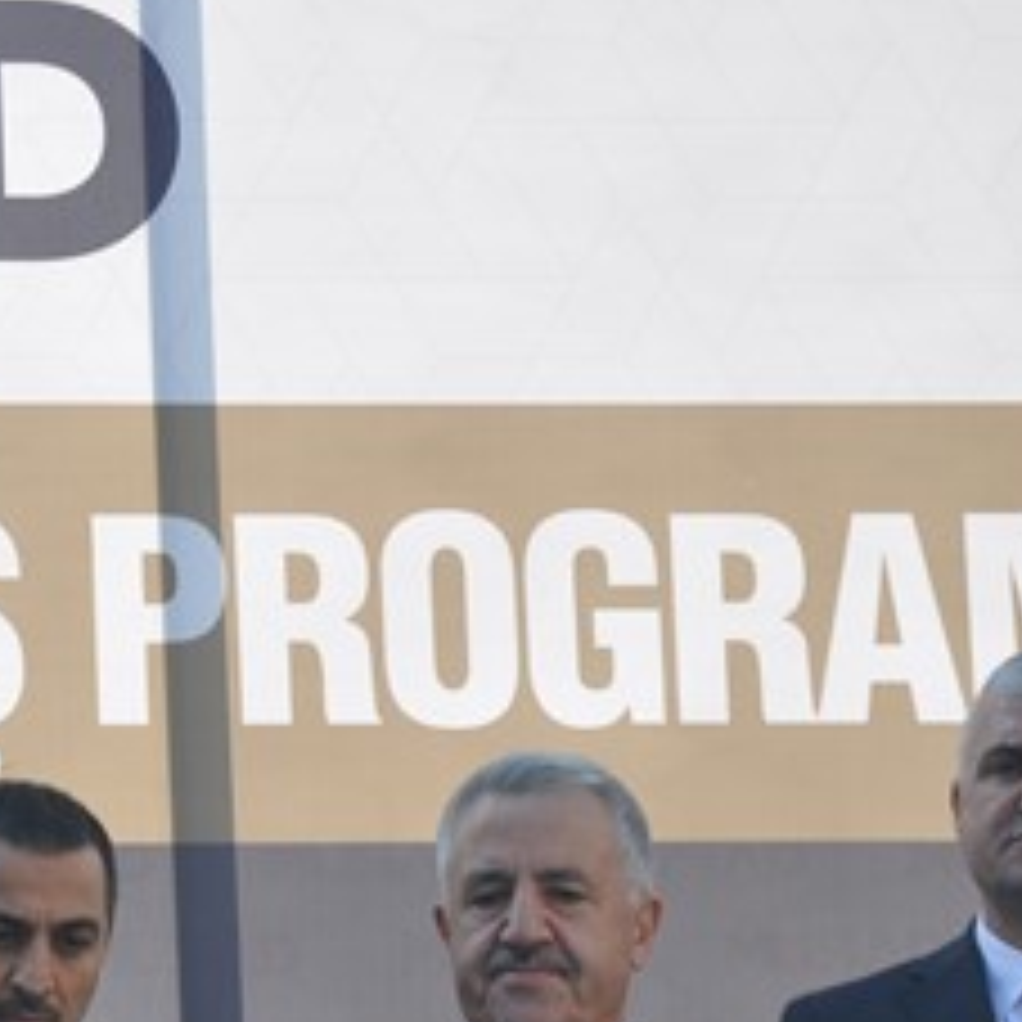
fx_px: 6346
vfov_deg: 9.2
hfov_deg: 9.1
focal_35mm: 190
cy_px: 833
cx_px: -189
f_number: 6.3
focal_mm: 52
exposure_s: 1/160
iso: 250
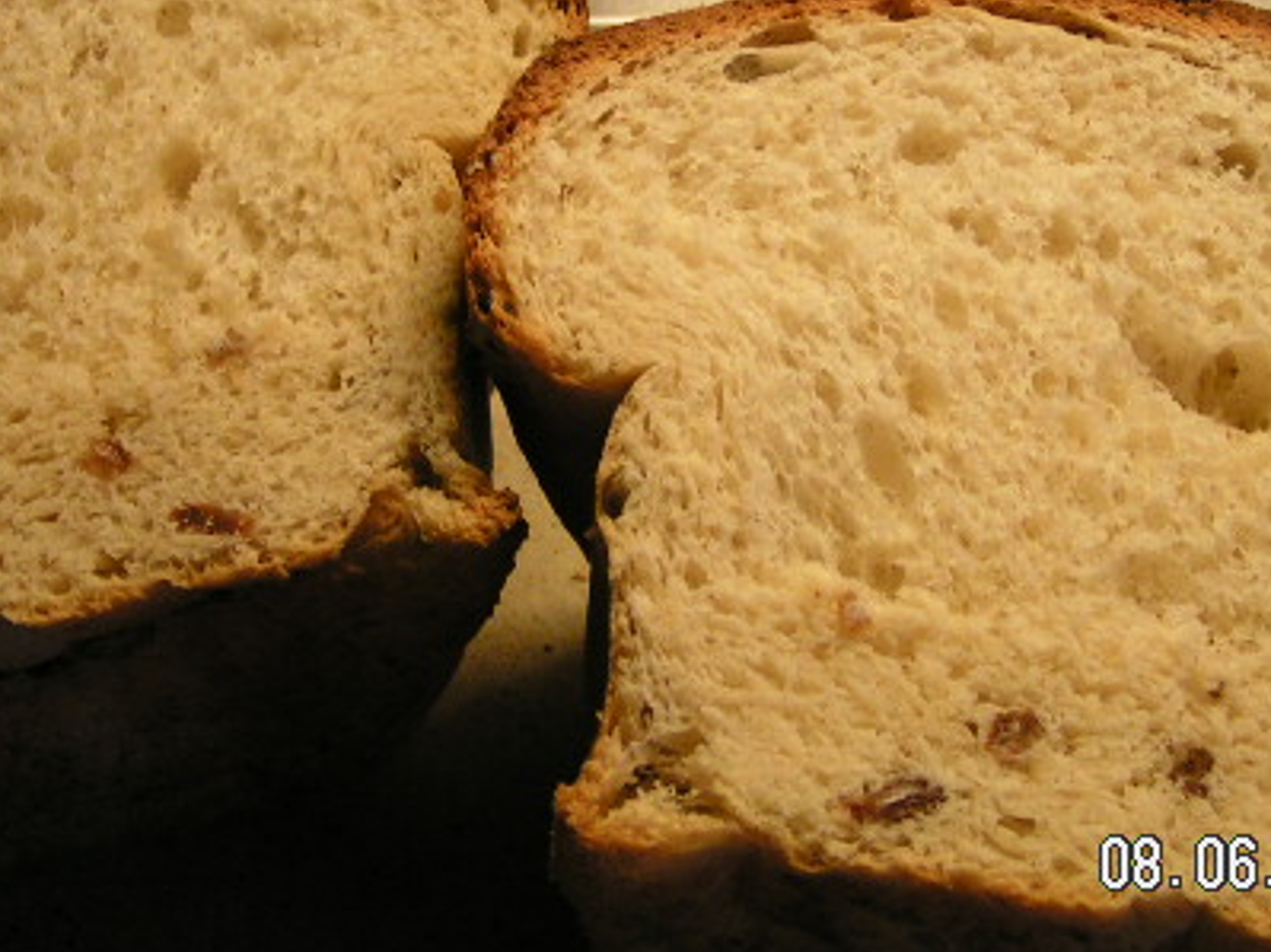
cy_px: 248
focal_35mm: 61
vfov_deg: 23.8
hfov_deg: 31.7
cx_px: 570
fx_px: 2239
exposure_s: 1/40
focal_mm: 5.8
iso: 125
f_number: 2.8
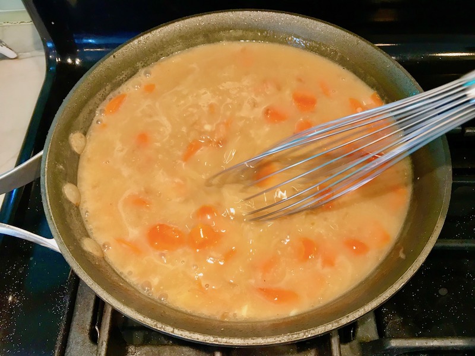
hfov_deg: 63.4
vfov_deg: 49.7
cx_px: 238
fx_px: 384
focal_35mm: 28
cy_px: 178
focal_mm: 3.99
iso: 40
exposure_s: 1/20
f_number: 1.8
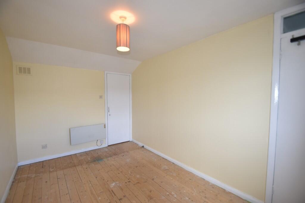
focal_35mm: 15
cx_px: 152
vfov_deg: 77.3
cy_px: 102
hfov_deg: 100.4
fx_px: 127
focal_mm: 10
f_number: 4.5
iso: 360
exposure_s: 1/60
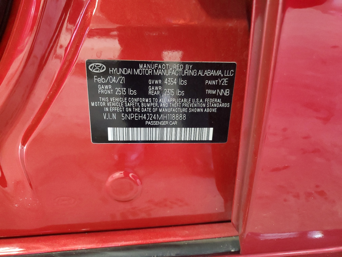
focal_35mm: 26
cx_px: 171
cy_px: 128
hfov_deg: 67.3
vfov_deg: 53.1
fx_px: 257
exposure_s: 1/20
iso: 291
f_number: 1.5
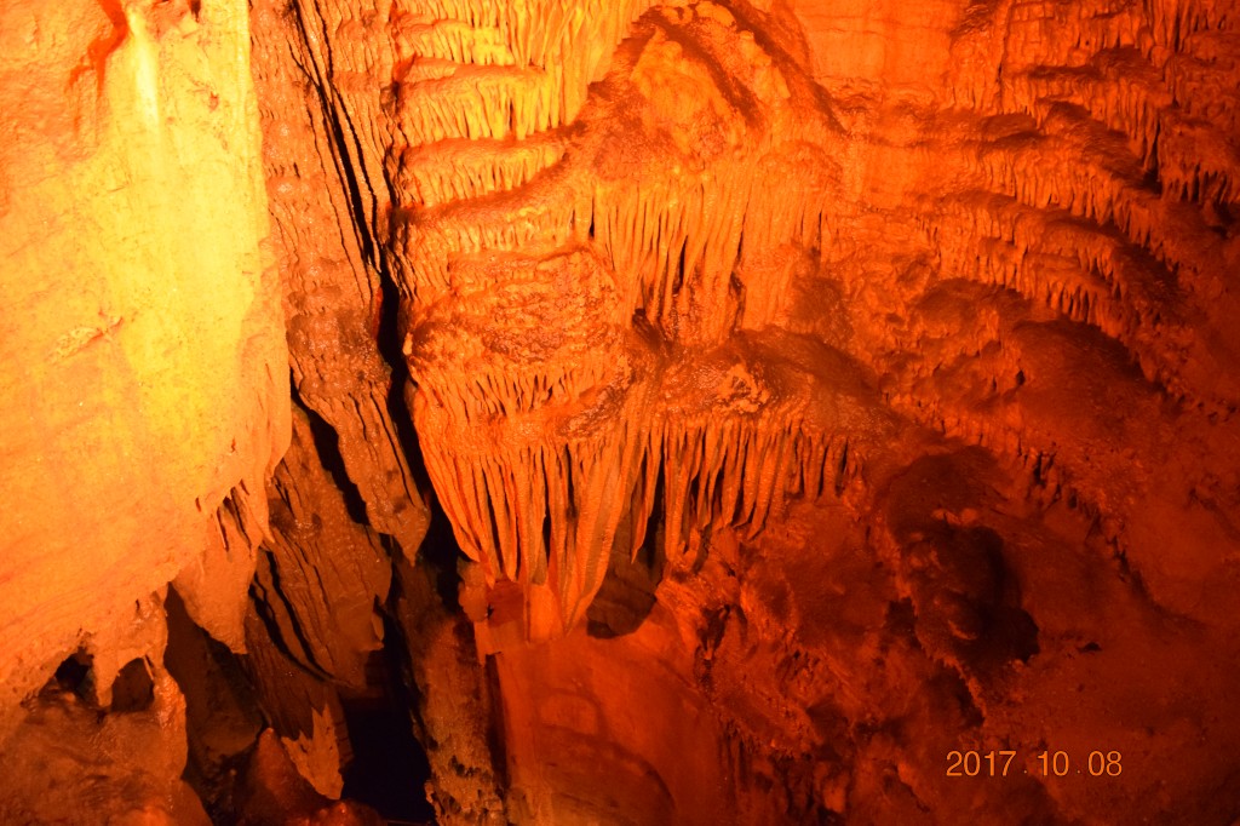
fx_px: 930
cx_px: 620
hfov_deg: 67.4
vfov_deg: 47.9
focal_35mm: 27
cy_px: 413
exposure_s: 1/13
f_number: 3.5
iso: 6400
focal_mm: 18
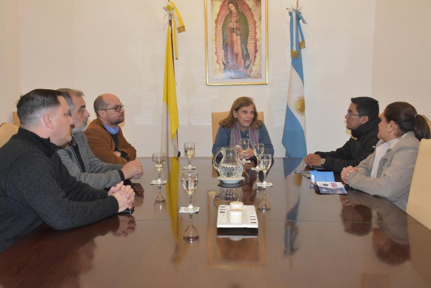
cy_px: 144
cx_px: 216
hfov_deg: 49.5
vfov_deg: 34.2
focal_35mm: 39
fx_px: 467
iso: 1600
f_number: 5.6
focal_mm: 26
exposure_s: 1/50
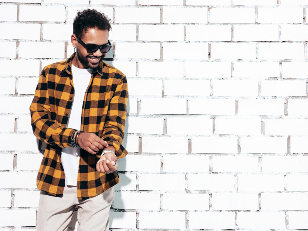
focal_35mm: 63
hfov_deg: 30.7
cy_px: 114
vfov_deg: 23.3
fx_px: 561
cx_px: 154
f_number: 4.5
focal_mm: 30
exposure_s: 1/160
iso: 100
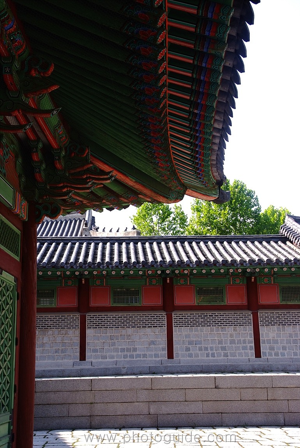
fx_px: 586
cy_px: 224
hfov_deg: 28.7
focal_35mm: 47
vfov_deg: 41.9
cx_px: 150
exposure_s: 1/200
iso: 125
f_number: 6.3
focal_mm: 31
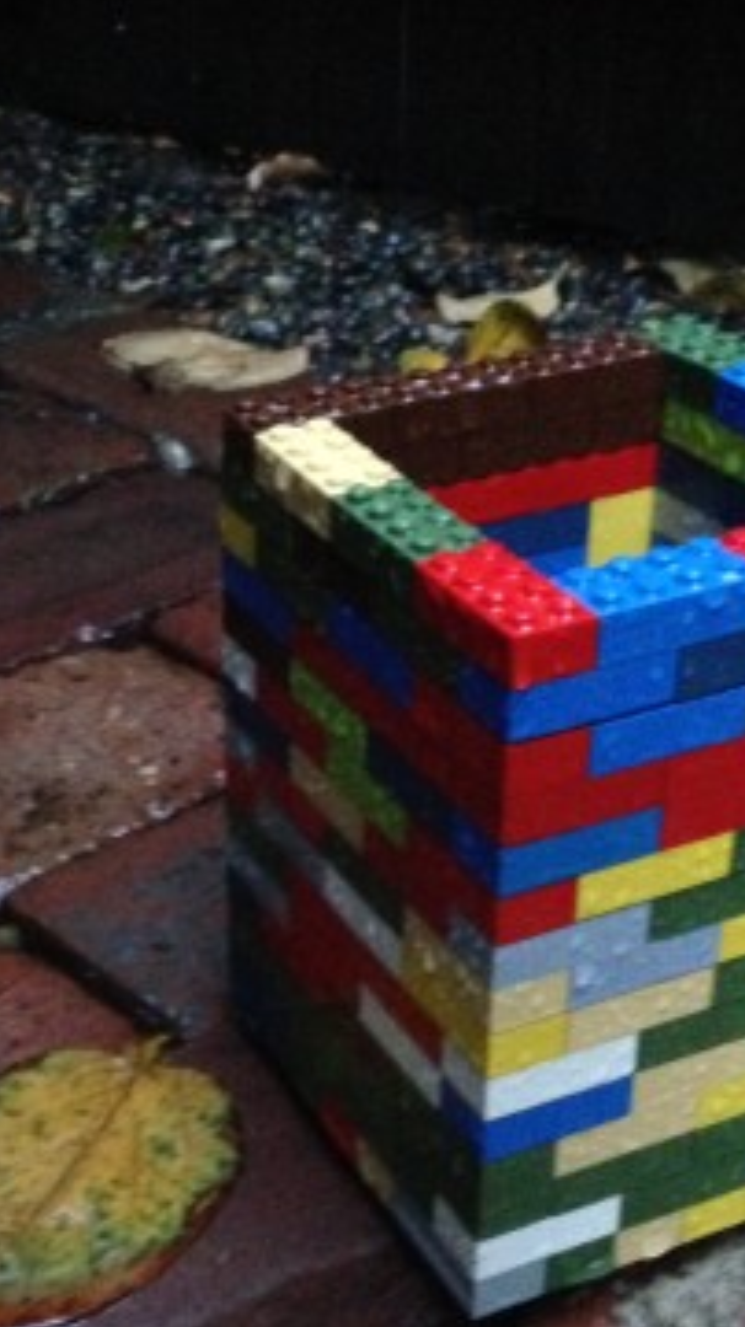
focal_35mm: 60
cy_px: 770
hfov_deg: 19.9
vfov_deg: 34.8
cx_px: 236
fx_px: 2111
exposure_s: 1/15
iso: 800
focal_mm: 4.12
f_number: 2.4
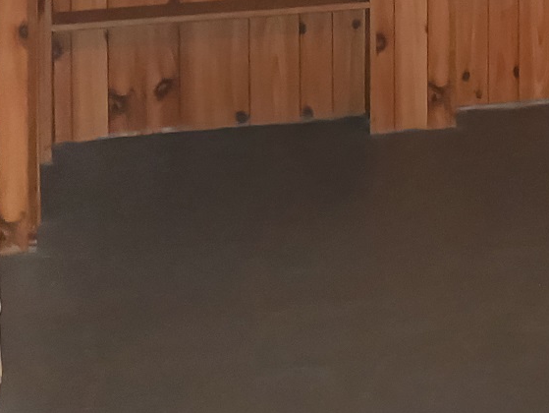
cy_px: 123
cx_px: 1116
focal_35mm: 115
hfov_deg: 14.2
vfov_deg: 12.9
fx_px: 1825
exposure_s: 1/60
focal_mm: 14
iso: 800
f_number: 3.5
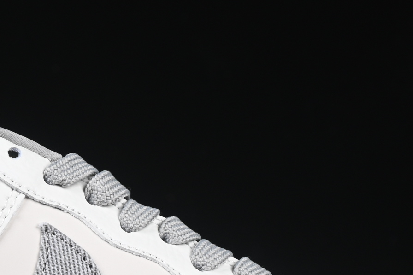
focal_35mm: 233
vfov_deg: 5.9
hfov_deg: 8.8
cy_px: 273
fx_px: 2672
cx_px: 89
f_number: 8
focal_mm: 50
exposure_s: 1/80
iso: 160
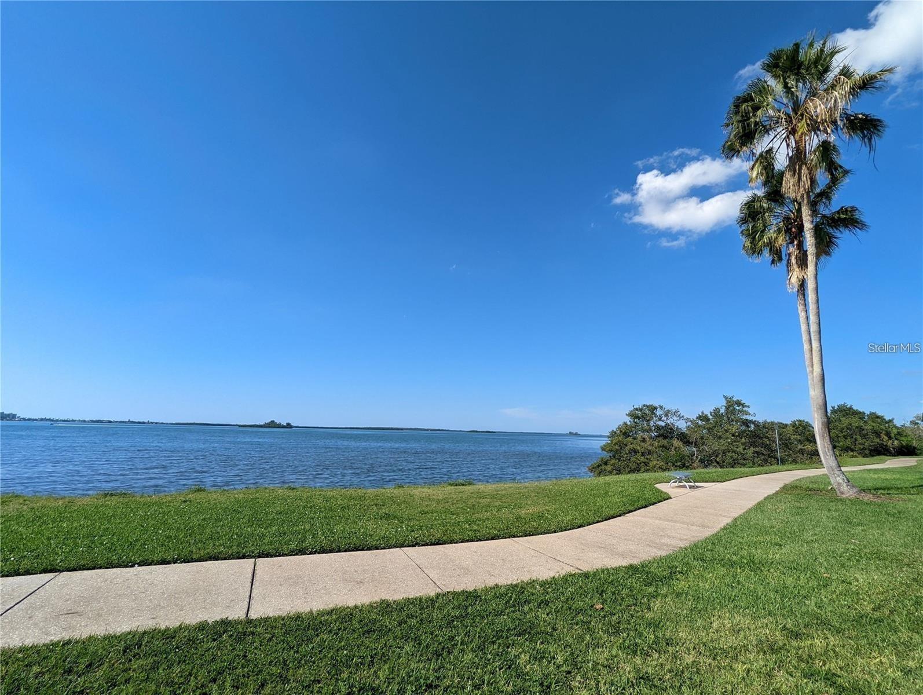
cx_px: 462
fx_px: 427
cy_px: 348
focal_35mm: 16
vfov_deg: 78.2
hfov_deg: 94.4
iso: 51
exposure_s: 1/1661
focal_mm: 2.35
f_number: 2.2
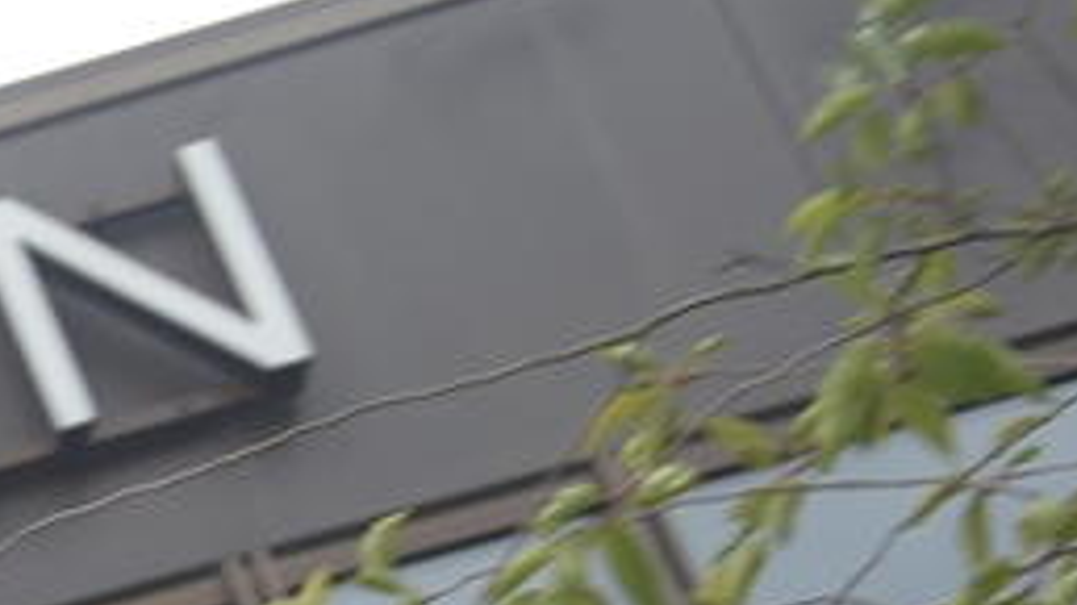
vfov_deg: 5.6
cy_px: 2159
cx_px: -2684
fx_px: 5568
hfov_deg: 8.3
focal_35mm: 195
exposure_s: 1/160
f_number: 5.6
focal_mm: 24
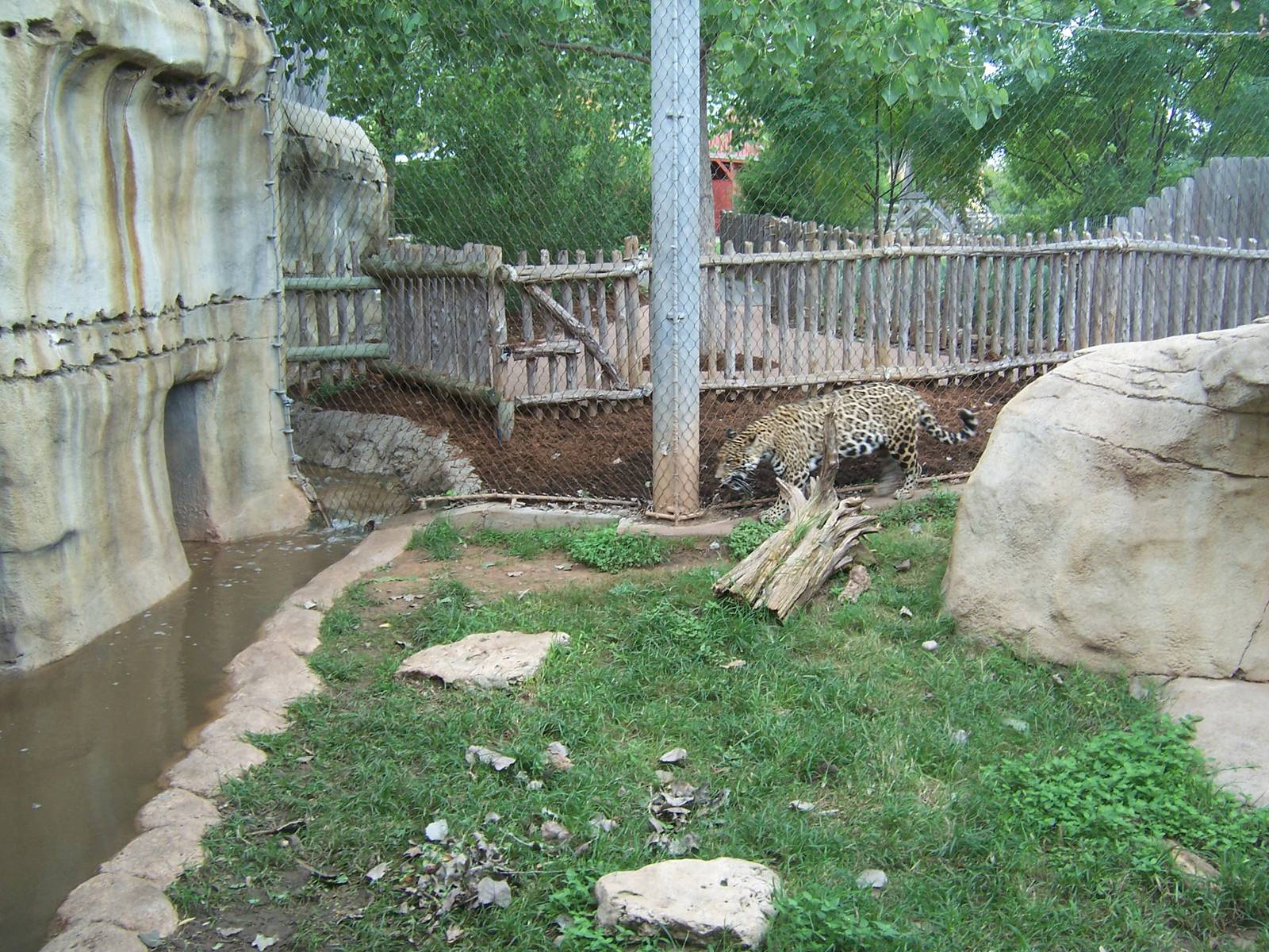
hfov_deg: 55.4
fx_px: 1210
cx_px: 634
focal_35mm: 33
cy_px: 476
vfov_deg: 42.9
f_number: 3.4
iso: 80
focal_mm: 5.5
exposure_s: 1/30
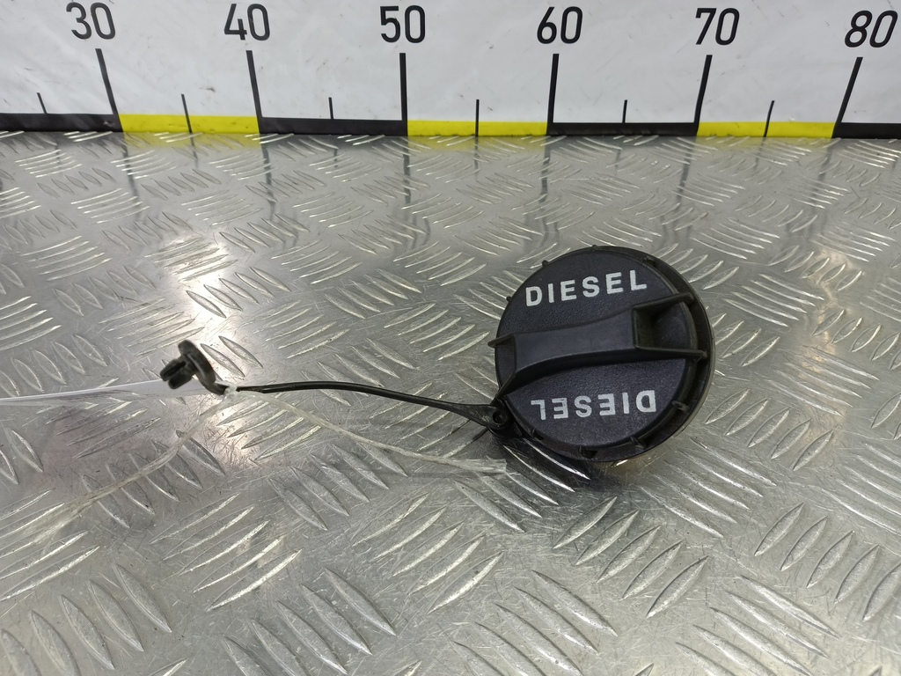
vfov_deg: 58.9
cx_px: 450
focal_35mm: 23
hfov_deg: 73.9
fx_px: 599
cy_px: 338
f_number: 1.6
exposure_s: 1/50
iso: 121
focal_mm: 4.11
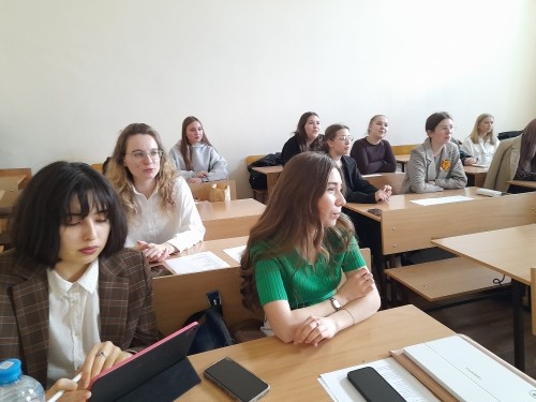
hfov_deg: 69.4
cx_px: 268
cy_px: 201
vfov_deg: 54.9
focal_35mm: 25
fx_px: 387
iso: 320
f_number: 2
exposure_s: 1/33
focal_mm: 4.6
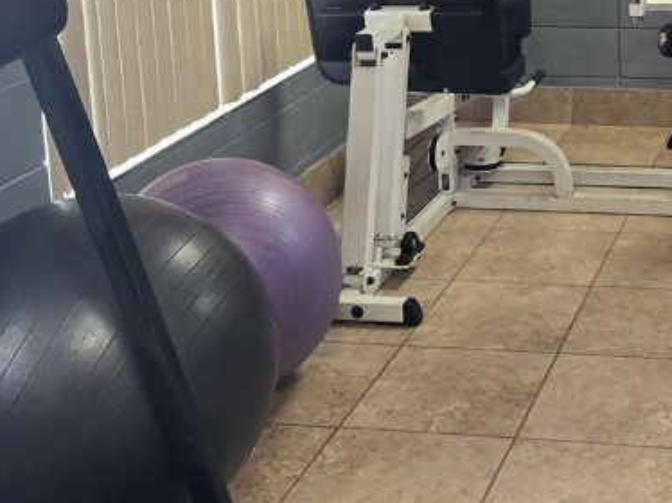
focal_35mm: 63
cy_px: -41
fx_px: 1222
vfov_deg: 22.1
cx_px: 629
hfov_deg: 29.2
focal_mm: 6.3
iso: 200
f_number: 1.7
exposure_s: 1/120
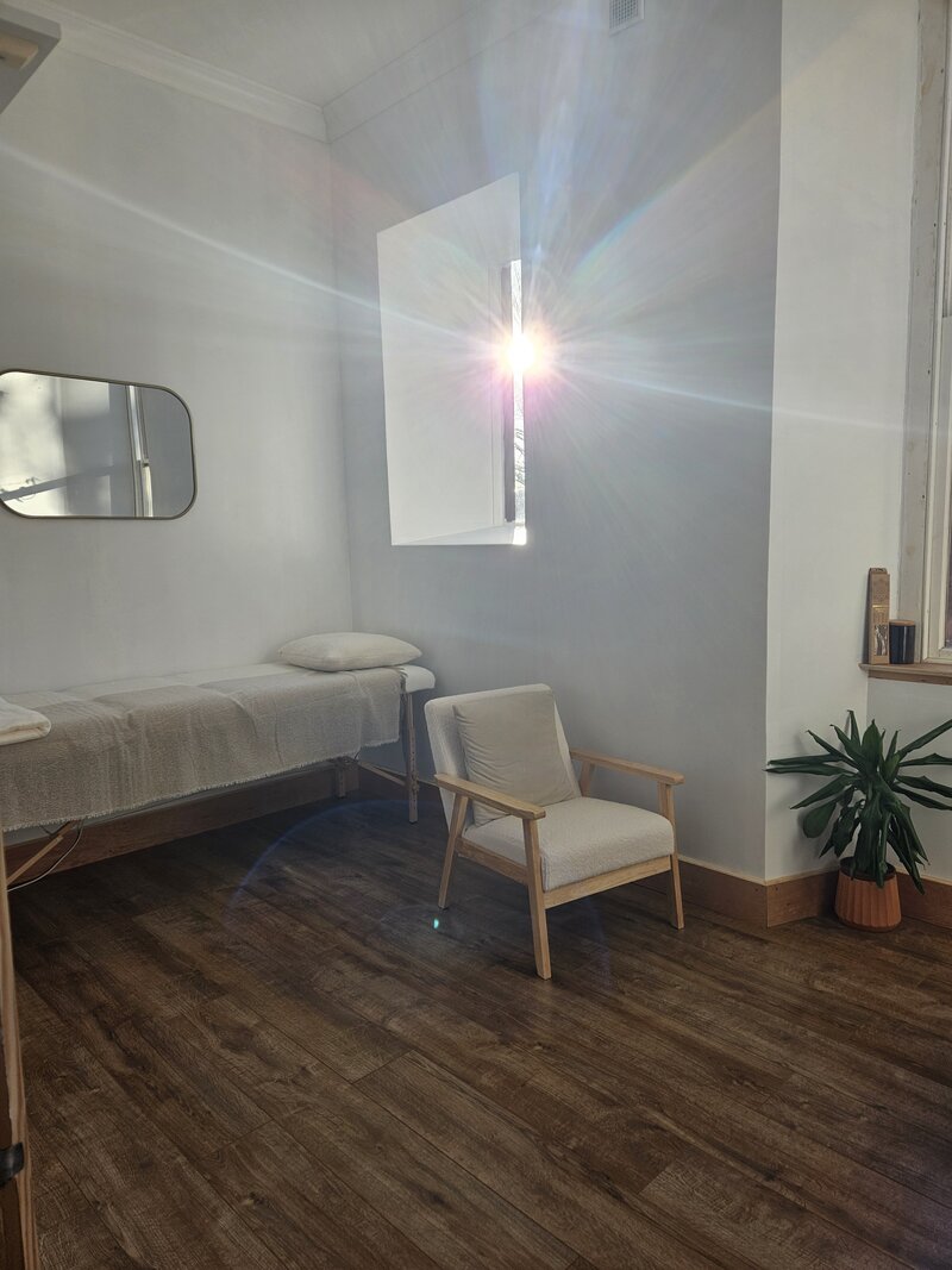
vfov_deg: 73.9
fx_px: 844
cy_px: 635
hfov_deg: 58.9
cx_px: 476
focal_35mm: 23
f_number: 1.8
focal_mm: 5.4
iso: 25
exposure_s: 1/310
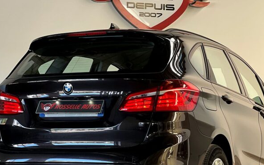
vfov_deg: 11.9
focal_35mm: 110
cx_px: 150
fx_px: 791
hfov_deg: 18.9
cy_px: 97
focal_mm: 9
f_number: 2.8
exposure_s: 1/63
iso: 250
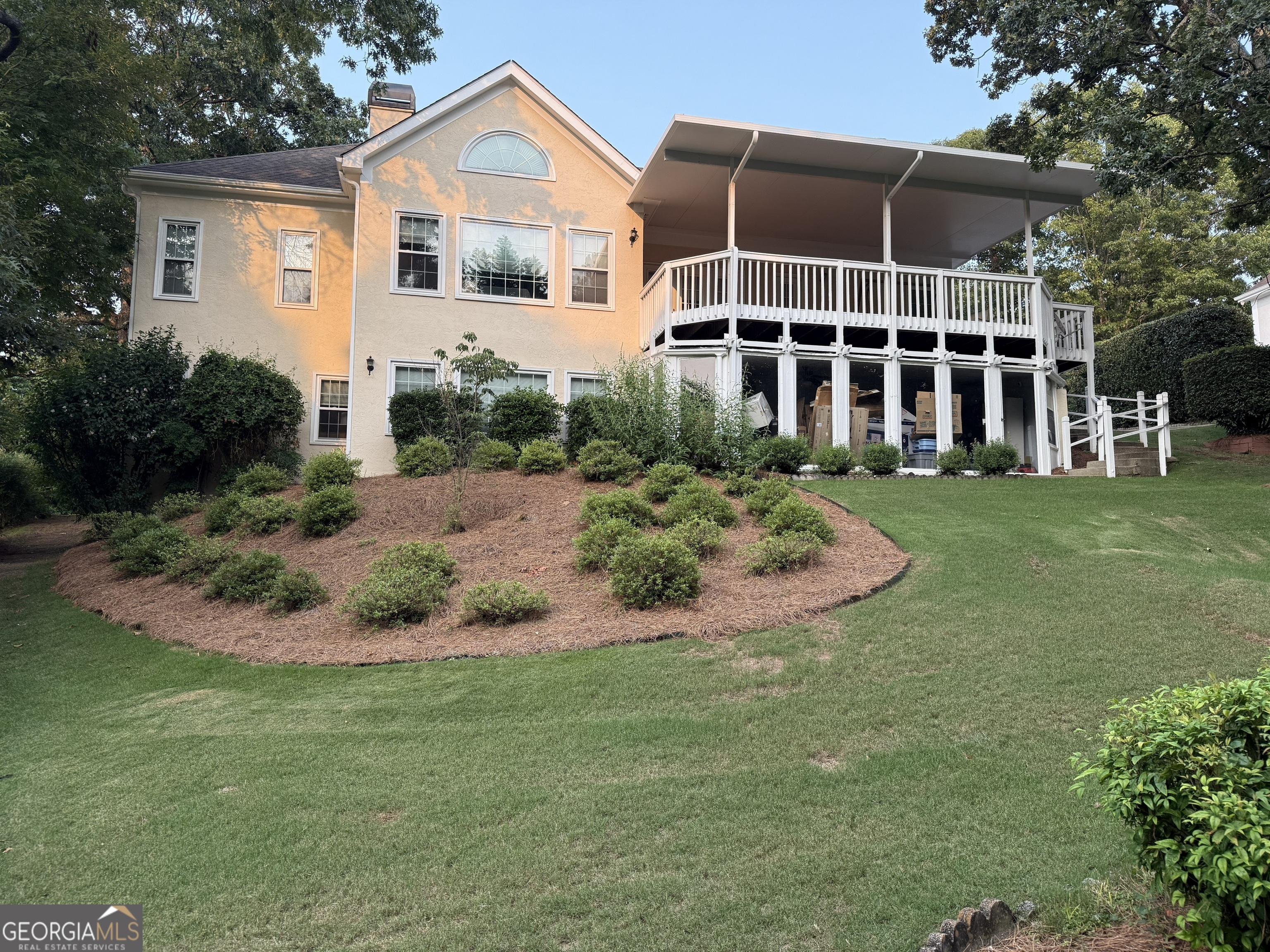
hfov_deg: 71.6
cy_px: 476
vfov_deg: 56.8
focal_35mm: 24
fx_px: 881
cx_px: 635
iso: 100
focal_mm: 6.76
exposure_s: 1/671
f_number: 1.78
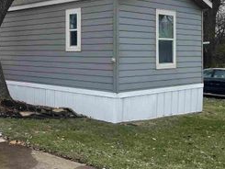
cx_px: 5
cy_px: 48
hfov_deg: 33.4
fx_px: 345
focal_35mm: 53
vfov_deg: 27.3
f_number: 1.6
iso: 32
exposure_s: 1/530
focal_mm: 4.2
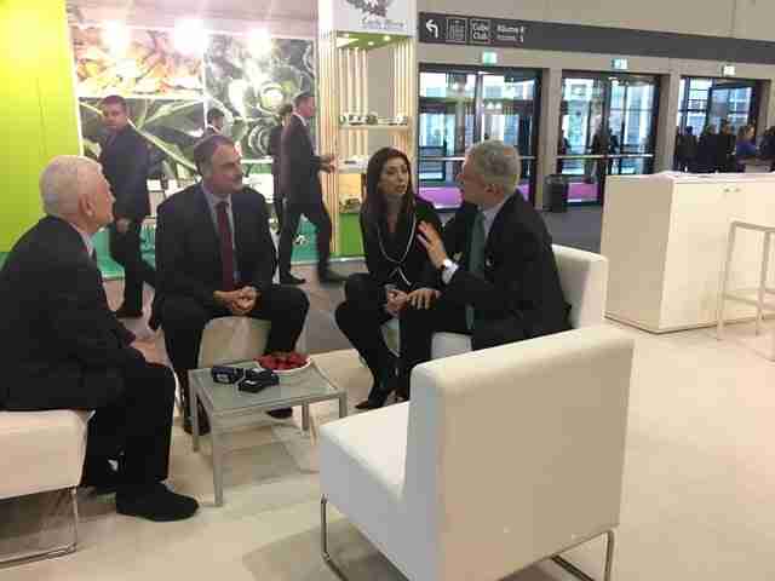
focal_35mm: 29
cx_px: 388
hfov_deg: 61.7
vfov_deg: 48.2
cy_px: 290
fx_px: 649
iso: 100
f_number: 2.2
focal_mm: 4.15
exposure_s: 1/33
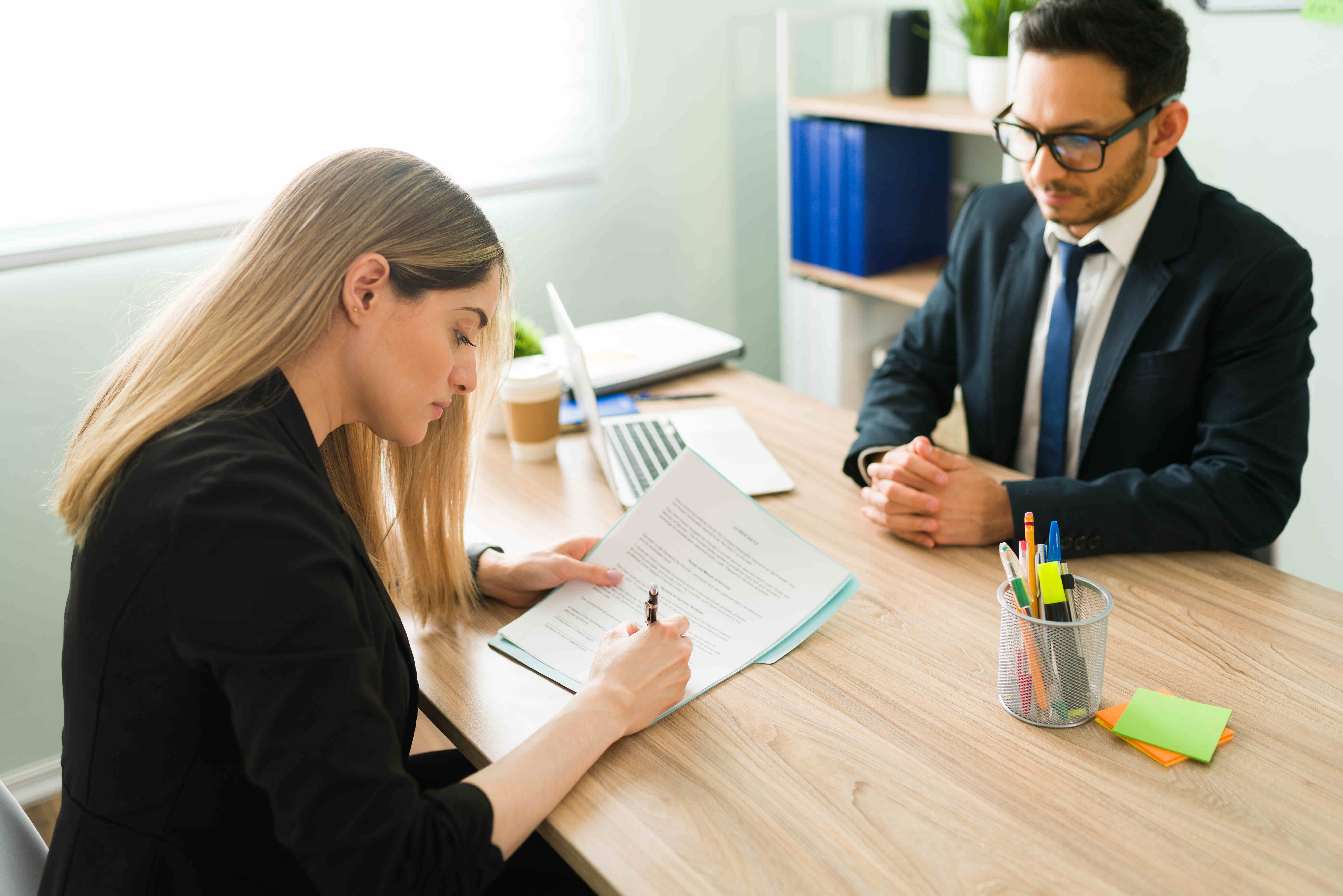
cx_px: 672
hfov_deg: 54.4
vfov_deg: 37.9
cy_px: 448
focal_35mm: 35
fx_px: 1306
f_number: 1.8
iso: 250
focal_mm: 35
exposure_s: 1/160
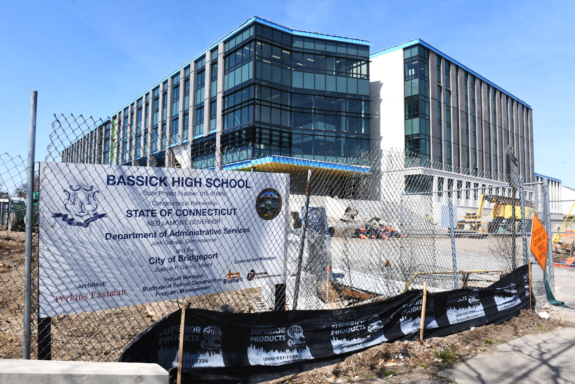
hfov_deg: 73.7
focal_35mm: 24
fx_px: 383
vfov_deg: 53.1
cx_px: 288
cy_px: 192
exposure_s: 1/250
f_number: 6.3
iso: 200
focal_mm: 24
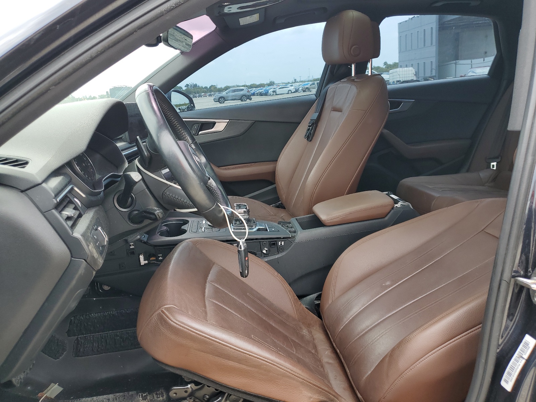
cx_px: 268
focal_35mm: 26
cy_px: 201
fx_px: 403
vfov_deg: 53.1
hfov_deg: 67.3
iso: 50
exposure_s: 1/400
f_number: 1.5
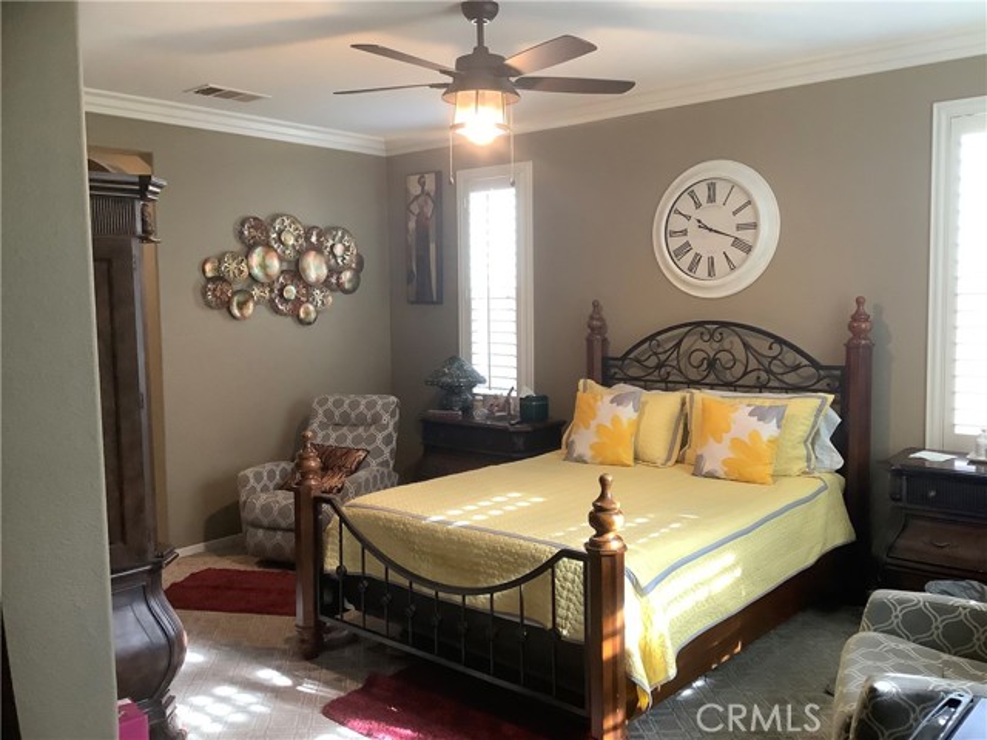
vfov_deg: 45.4
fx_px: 884
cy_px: 370
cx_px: 494
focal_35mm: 31
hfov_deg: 58.4
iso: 200
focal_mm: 3.3
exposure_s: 1/60
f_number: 2.4
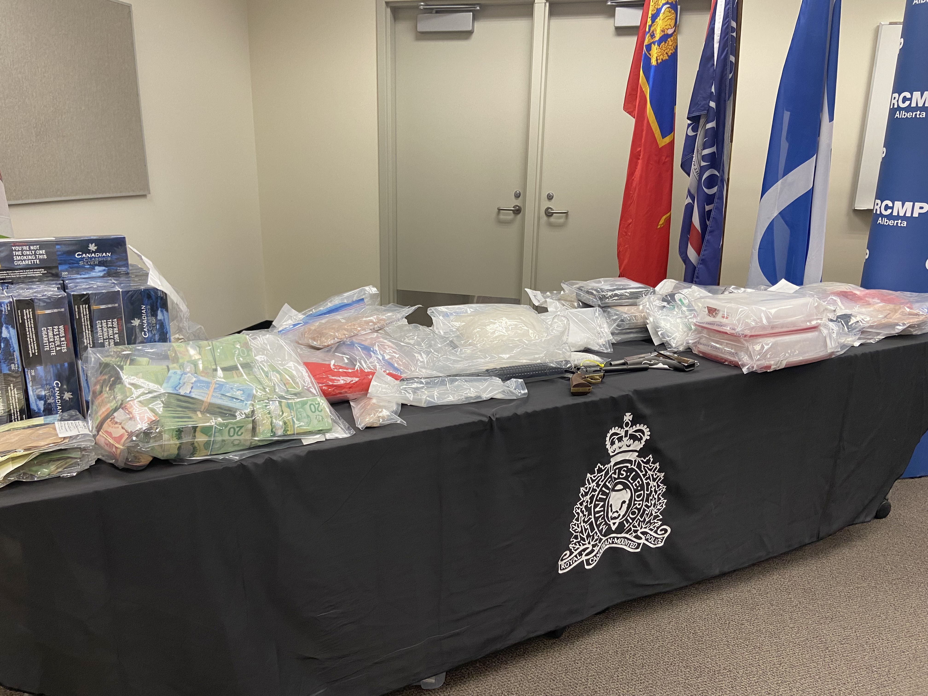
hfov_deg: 67.3
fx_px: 697
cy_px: 348
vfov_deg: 53.1
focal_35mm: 26
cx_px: 464
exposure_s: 1/60
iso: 100
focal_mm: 4.25
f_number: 1.8
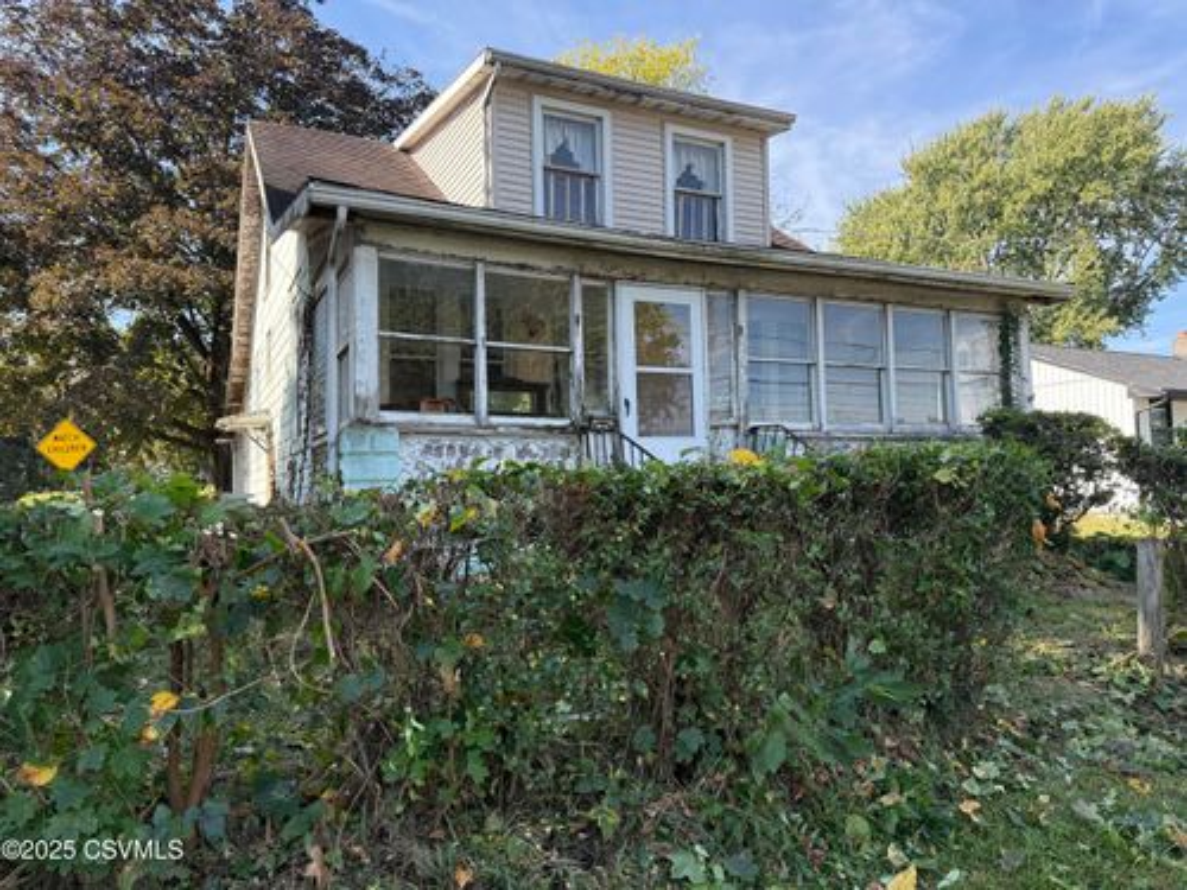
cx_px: 594
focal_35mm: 24
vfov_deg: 56.8
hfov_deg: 71.6
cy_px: 445
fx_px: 823
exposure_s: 1/1106
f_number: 1.78
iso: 100
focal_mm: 6.76
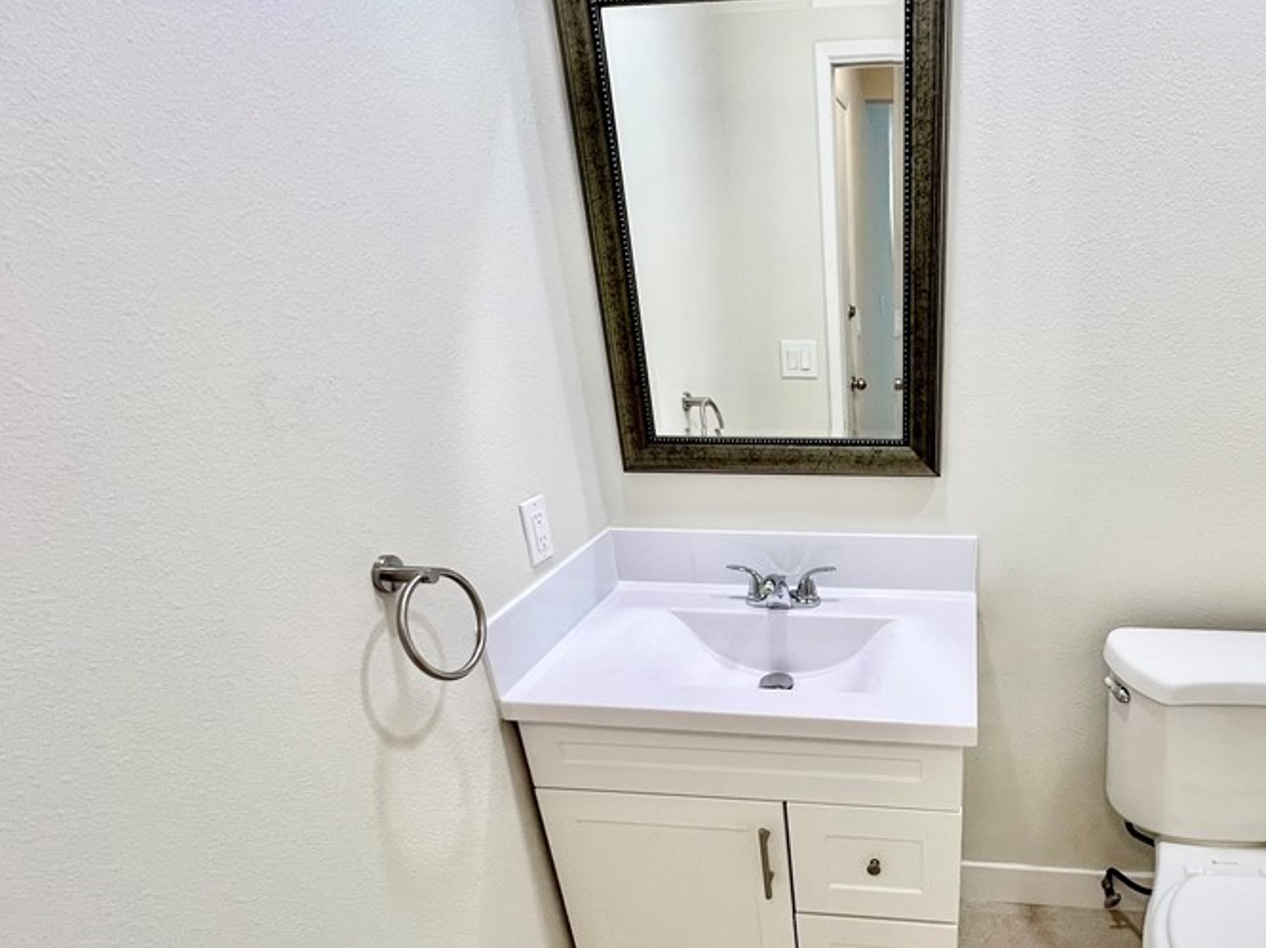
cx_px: 873
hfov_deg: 78.3
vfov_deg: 64.7
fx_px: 731
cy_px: 606
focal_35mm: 20
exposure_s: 1/120
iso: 100
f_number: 1.8
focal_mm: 1.57
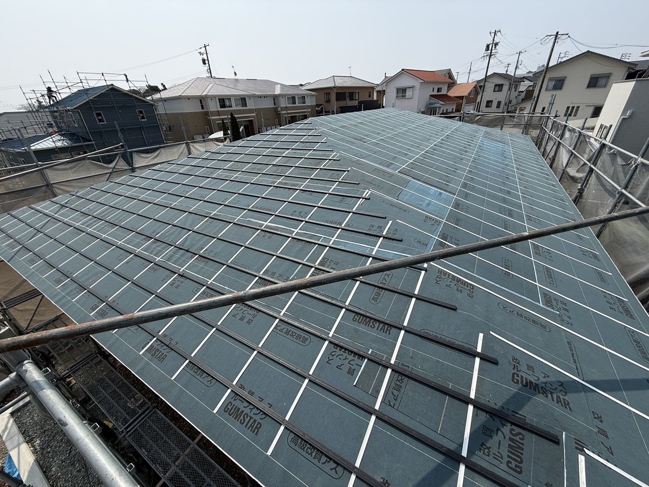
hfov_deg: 102.1
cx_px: 324
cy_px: 244
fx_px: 263
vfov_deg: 85.7
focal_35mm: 14
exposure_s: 1/2717
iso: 50
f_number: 2.2
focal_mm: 2.22
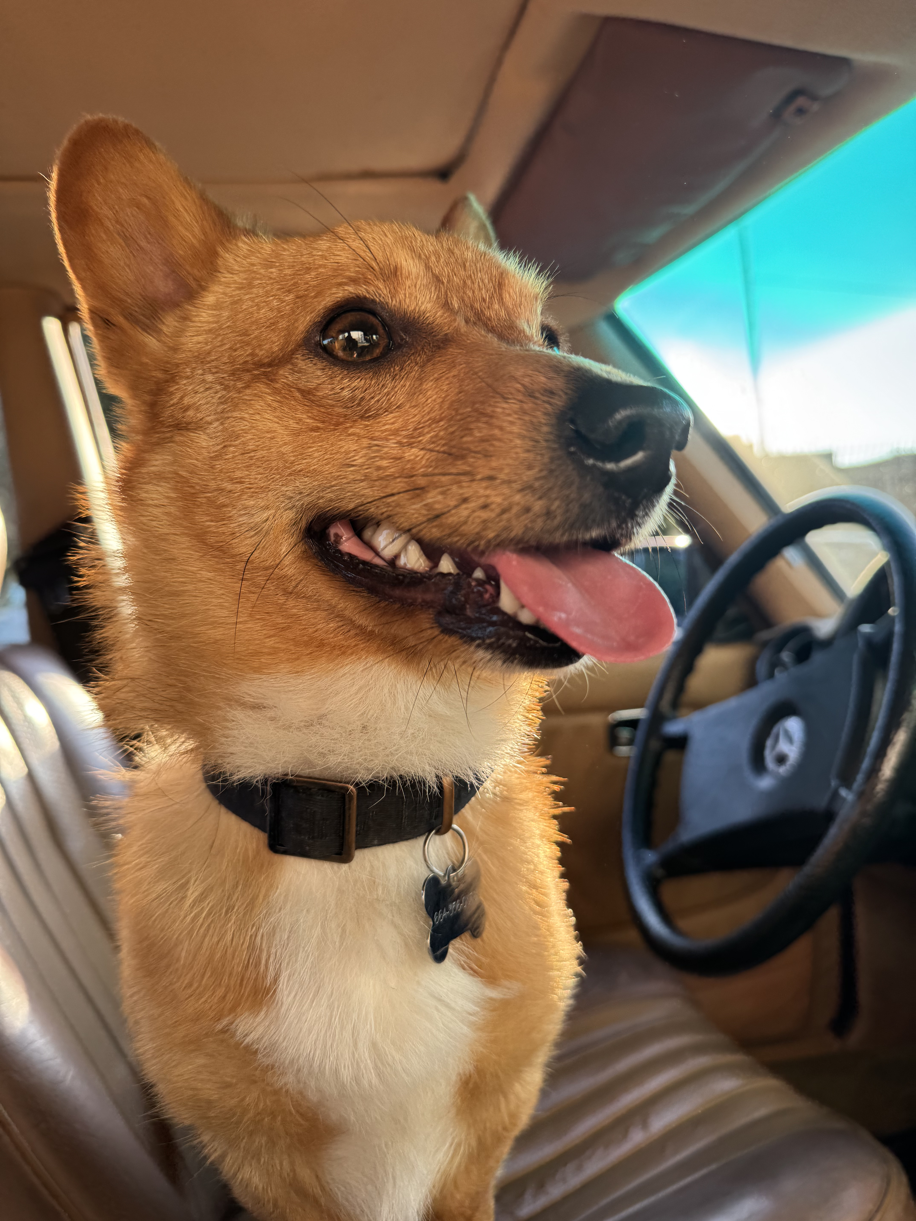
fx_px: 847
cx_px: 458
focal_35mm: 24
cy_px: 610
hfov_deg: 56.8
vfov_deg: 71.6
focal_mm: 6.76
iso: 80
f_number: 1.78
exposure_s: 1/372
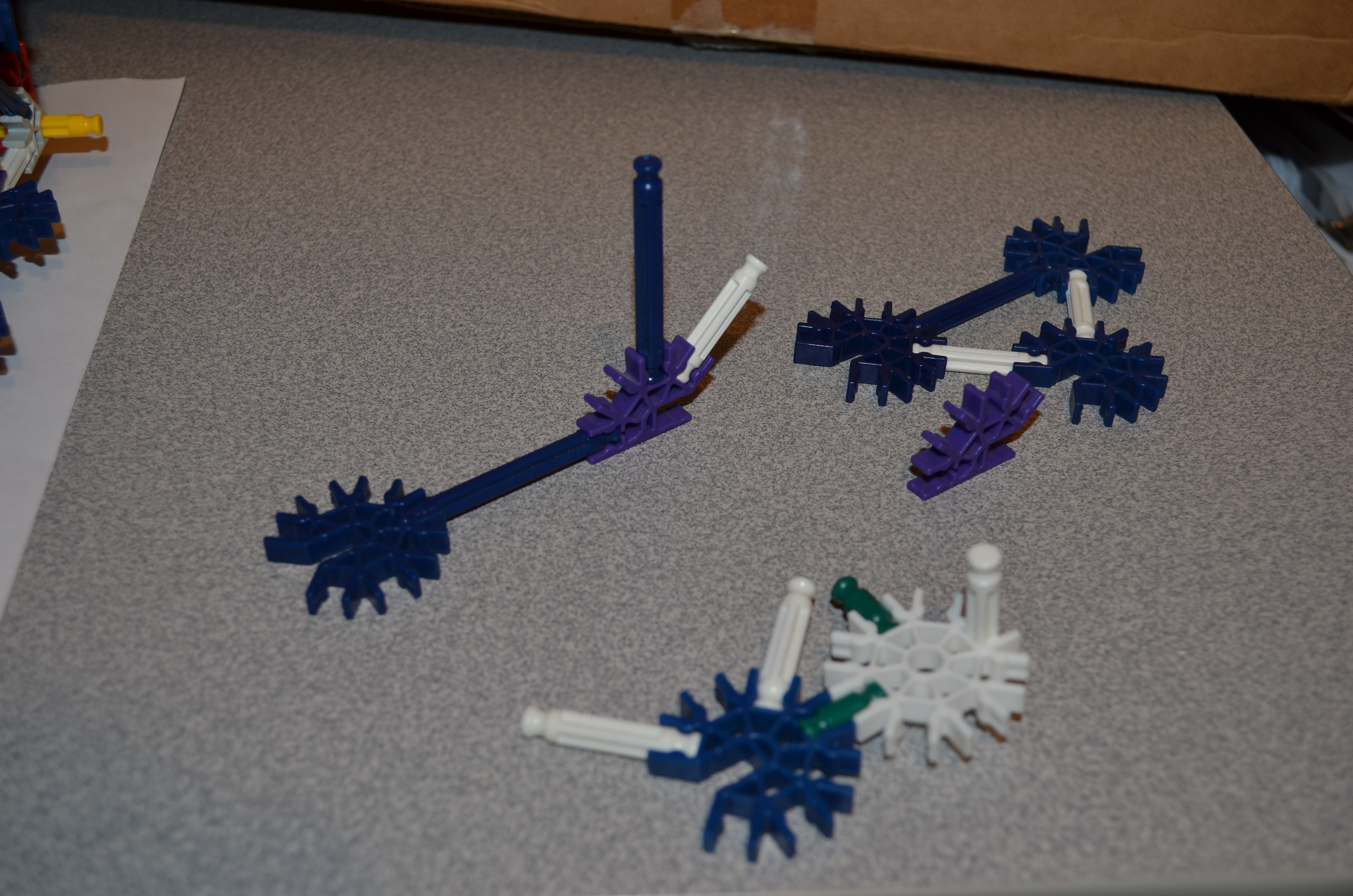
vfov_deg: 34.1
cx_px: 676
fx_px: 1463
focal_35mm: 39
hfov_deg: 49.6
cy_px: 448
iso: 200
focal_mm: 26
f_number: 5.6
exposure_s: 1/30
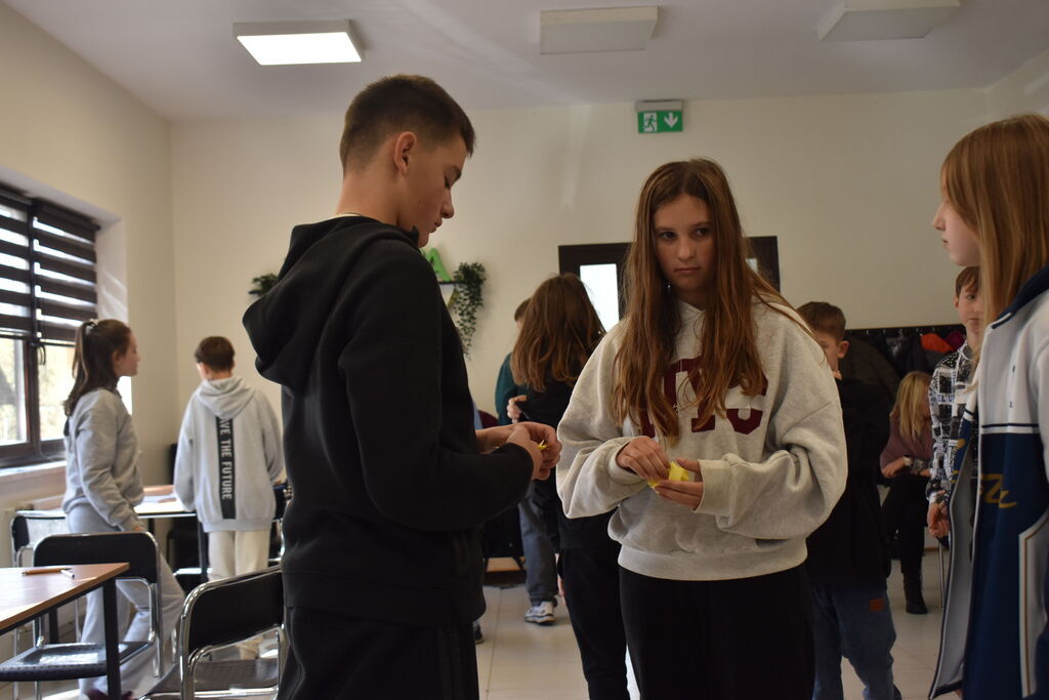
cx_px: 524
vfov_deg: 31.9
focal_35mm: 42
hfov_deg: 46.4
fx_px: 1224
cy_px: 350
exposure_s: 1/100
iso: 400
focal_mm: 28
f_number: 5
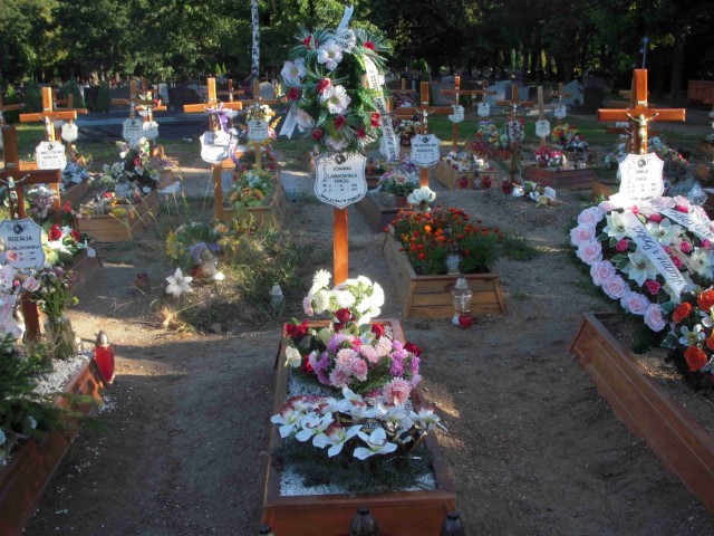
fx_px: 784
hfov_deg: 49.0
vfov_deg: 37.7
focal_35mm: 38
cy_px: 268
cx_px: 357
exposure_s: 1/250
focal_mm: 6.3
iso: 100
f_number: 3.3
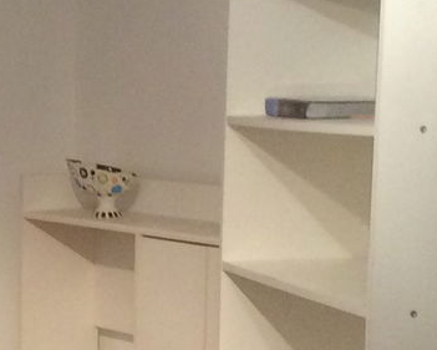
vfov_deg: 10.8
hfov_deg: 13.1
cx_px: -116
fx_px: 1837
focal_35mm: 142
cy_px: 377
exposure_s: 1/24
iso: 160
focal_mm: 3.3
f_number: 2.4
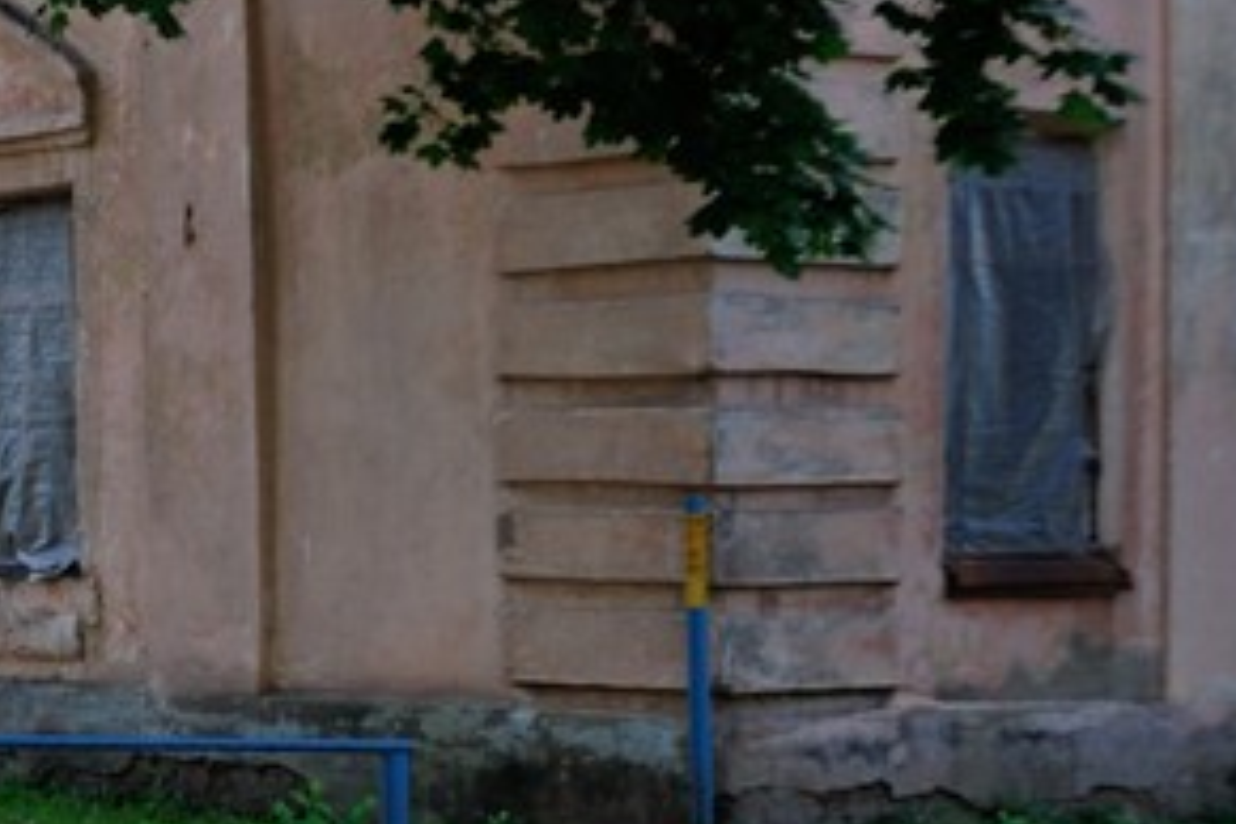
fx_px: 3811
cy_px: 304
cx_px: -620
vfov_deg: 12.3
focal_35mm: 111
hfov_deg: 16.7
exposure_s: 1/250
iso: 200
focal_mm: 24
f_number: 4.5
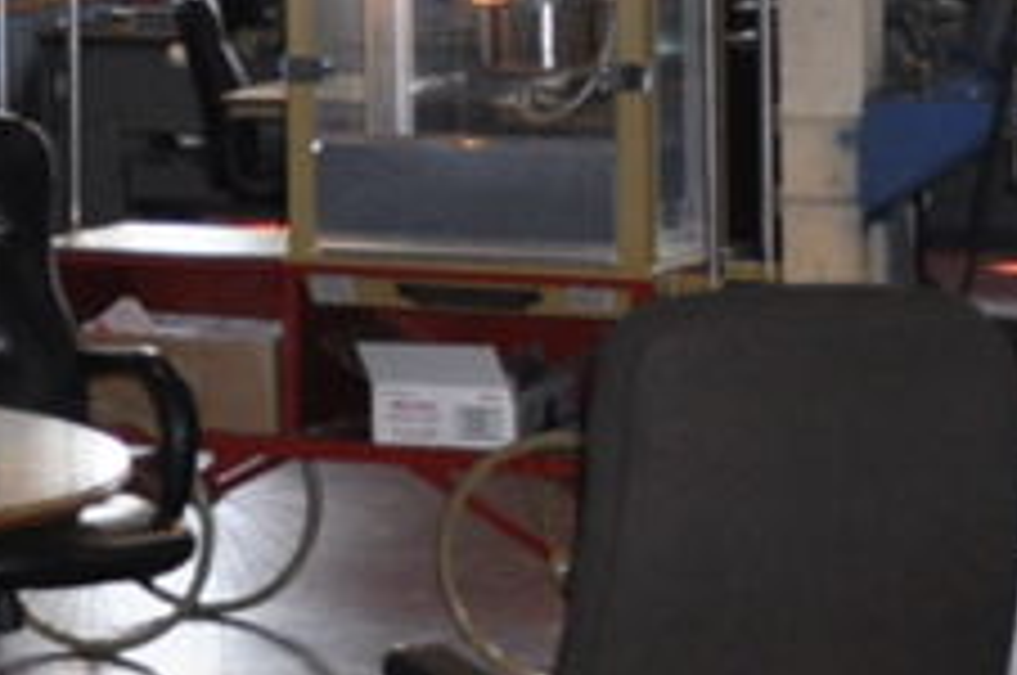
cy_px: -398
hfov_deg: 10.2
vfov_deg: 8.0
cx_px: -1634
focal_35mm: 167
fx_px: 4711
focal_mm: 18
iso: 400
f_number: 3.5
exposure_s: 1/125
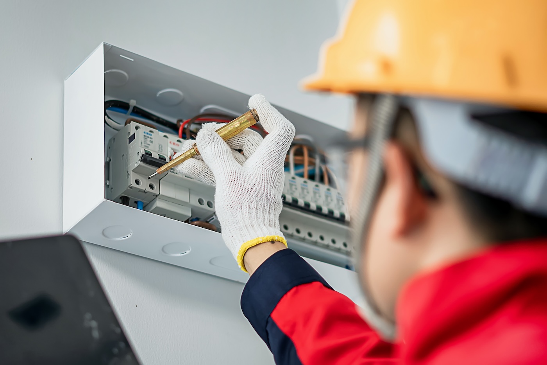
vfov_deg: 18.2
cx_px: 274
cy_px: 182
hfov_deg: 27.0
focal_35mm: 75
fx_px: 1139
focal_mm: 50
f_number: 1.8
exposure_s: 1/100
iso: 400
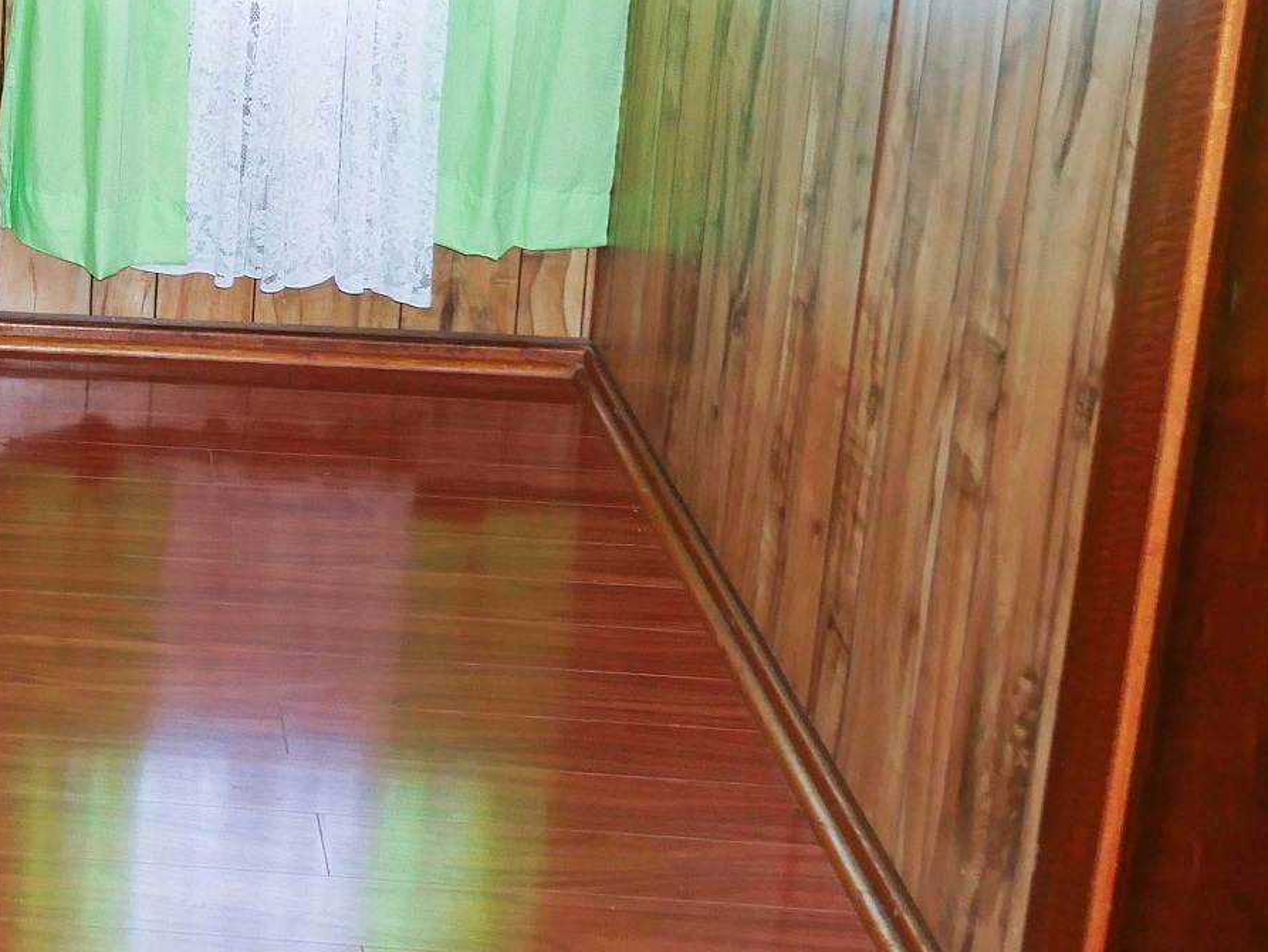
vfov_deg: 19.7
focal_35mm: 72
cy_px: -40
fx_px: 2638
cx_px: -310
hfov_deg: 24.2
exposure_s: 1/60
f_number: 3.5
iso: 800
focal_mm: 14
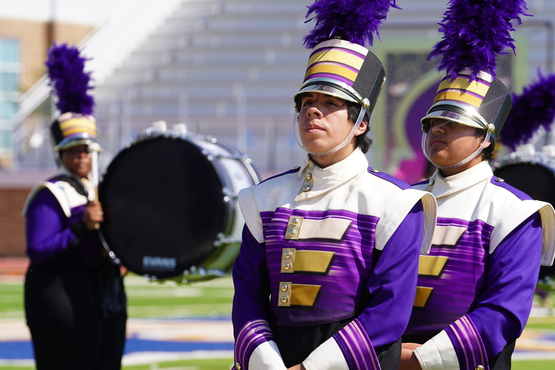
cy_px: 187
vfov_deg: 5.0
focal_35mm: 274
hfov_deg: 7.5
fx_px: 4223
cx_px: 327
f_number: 6.3
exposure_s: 1/320
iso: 100
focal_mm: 198
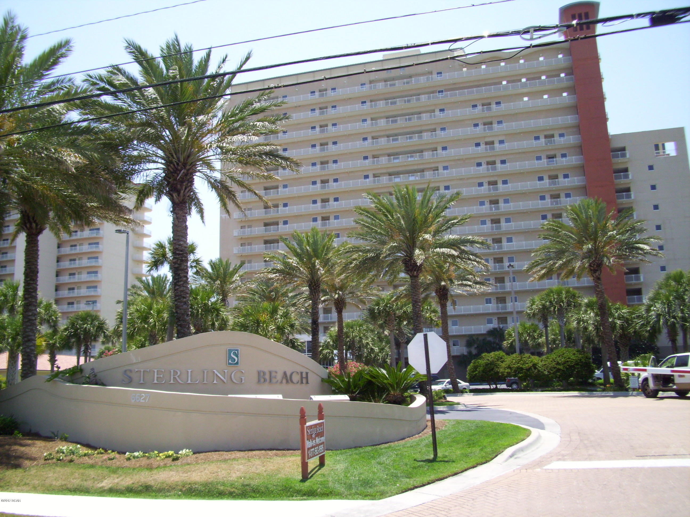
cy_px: 258
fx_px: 638
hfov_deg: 56.8
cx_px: 345
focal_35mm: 32
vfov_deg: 44.2
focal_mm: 5.7
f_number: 5.6
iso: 80
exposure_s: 1/160
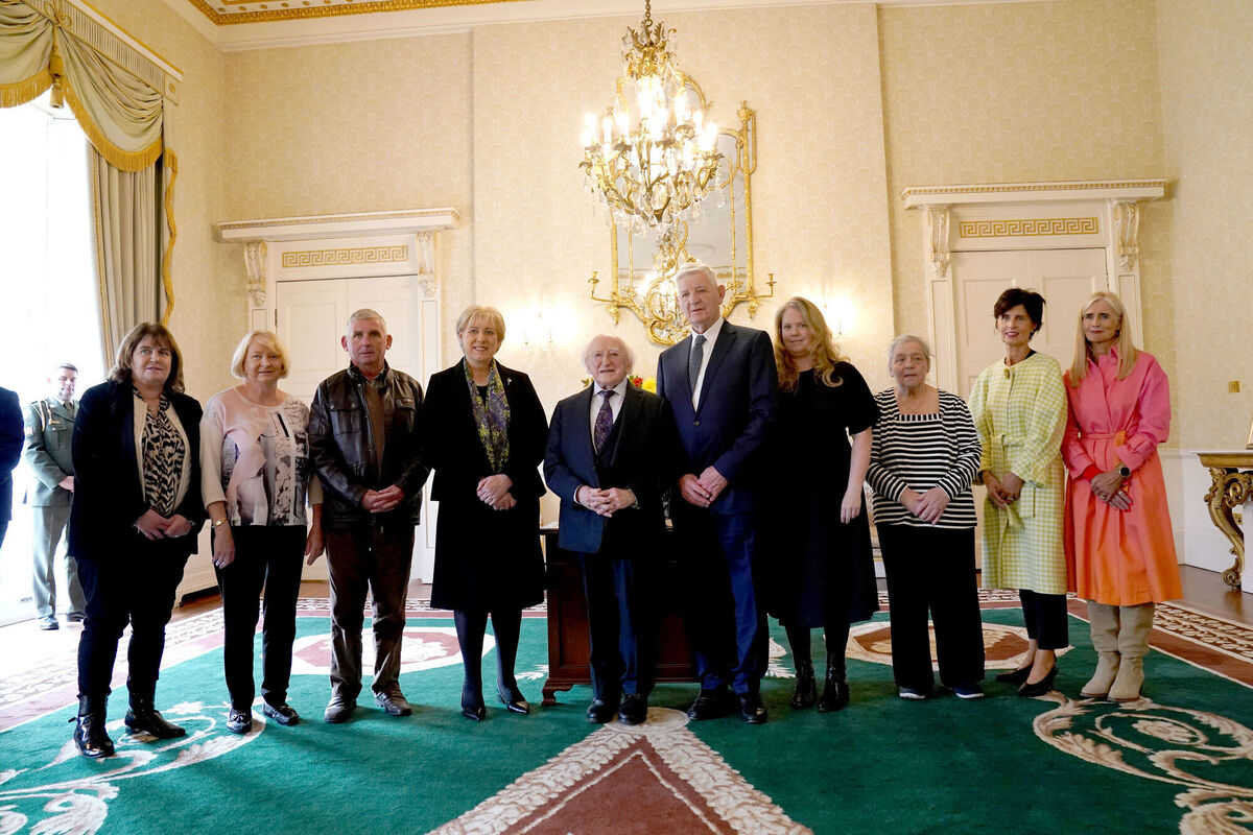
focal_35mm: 24
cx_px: 626
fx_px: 835
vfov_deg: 53.1
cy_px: 418
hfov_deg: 73.7
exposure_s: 1/125
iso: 3200
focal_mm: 24
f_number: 5
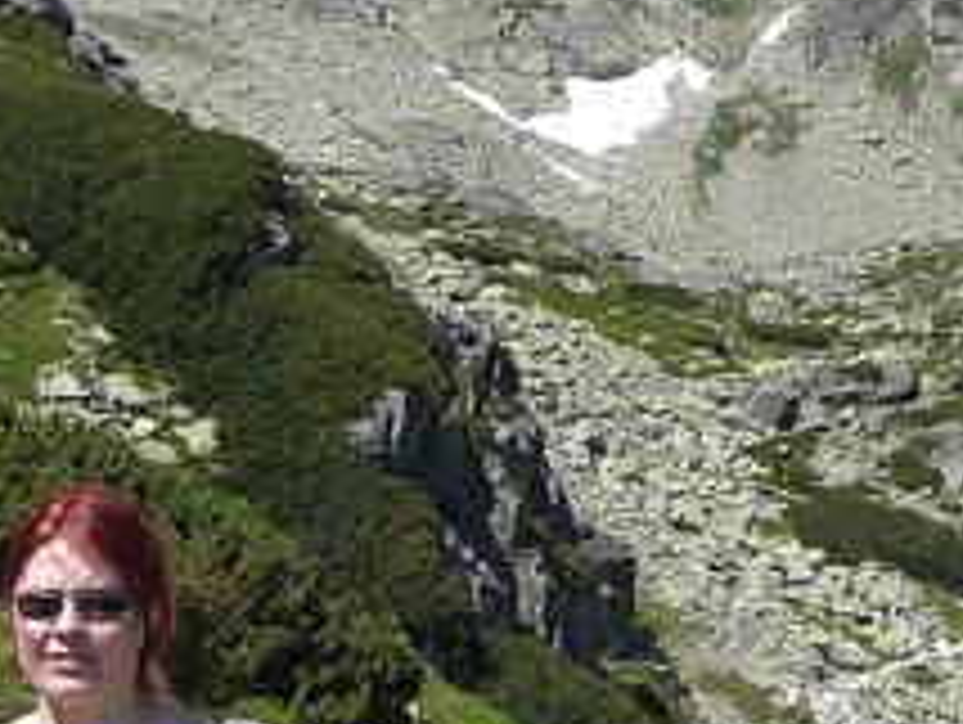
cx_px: 1256
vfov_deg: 10.5
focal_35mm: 142
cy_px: 306
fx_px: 3955
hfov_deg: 13.4
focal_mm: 6.3
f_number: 4.4
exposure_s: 1/500
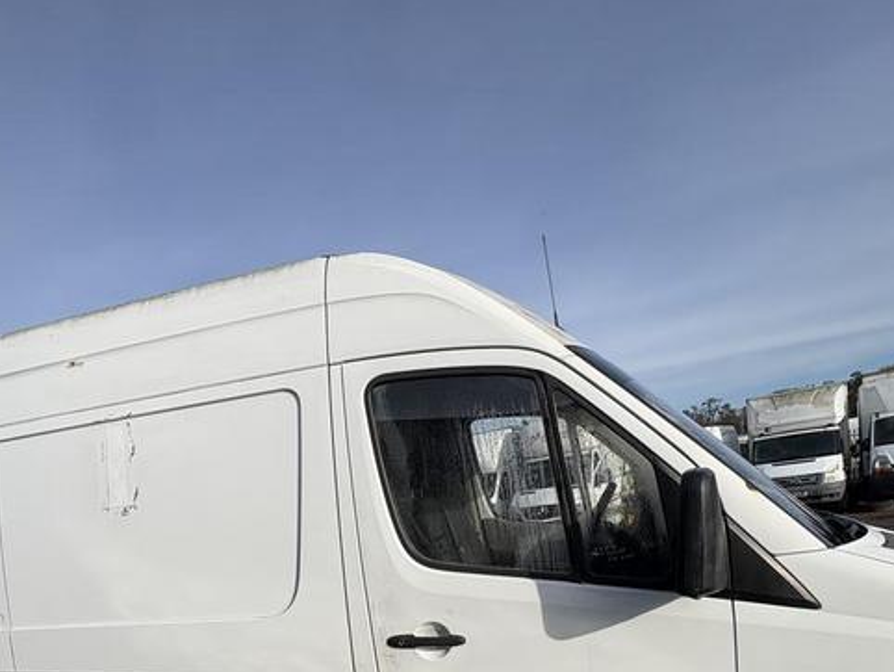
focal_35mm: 26
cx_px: 371
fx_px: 672
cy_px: 587
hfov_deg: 66.8
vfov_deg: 48.3
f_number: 2.2
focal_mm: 2.22
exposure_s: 1/3106
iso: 50
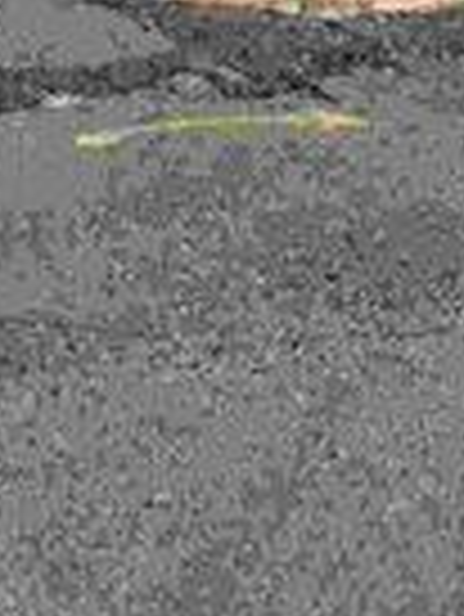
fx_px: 1999
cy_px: -843
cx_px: 910
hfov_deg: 11.9
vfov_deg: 13.3
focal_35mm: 112
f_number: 1.8
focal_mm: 6.4
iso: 12
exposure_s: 1/1336
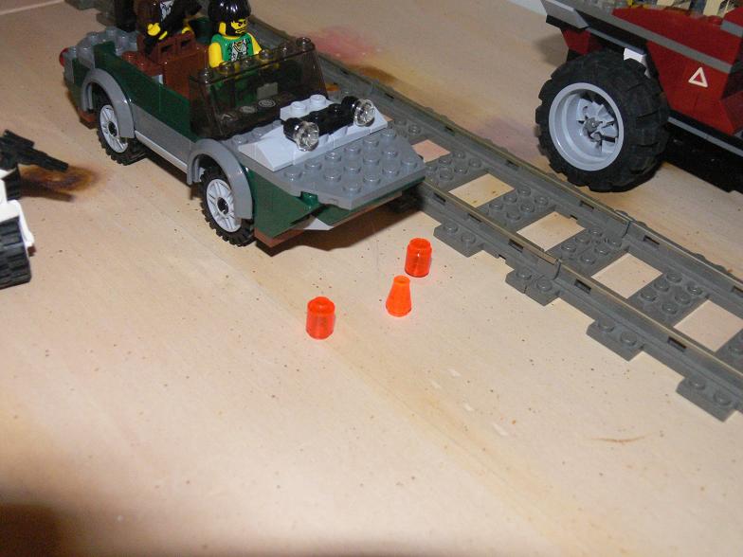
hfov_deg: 45.8
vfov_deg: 35.1
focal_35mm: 41
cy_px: 278
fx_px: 880
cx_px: 372
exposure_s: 1/30
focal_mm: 8.6
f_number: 2.8
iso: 400
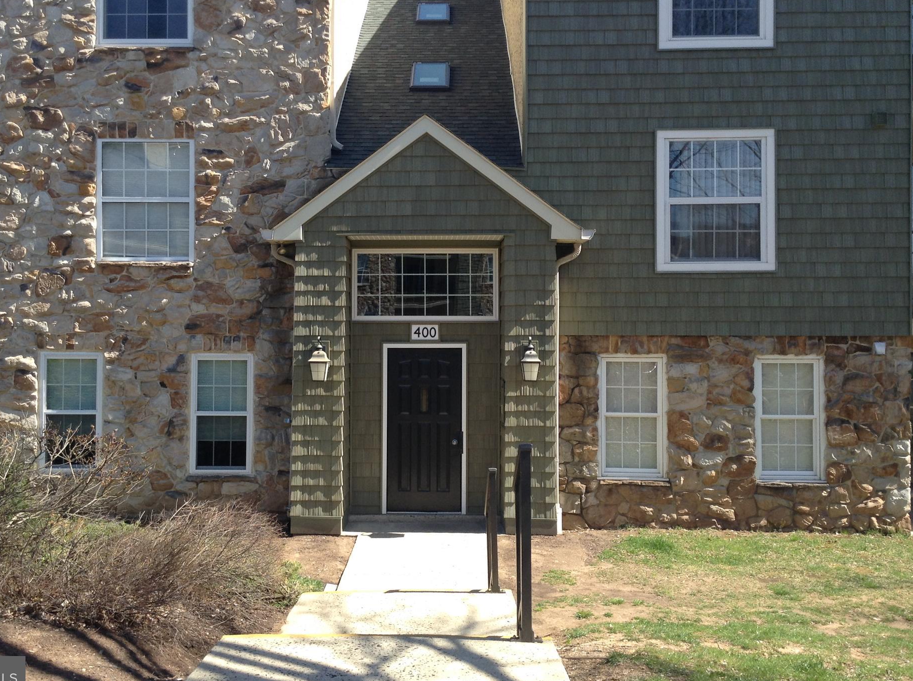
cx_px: 413
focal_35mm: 37
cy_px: 315
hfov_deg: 50.1
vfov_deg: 38.5
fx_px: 974
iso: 25
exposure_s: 1/445
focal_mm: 3.3
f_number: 2.4
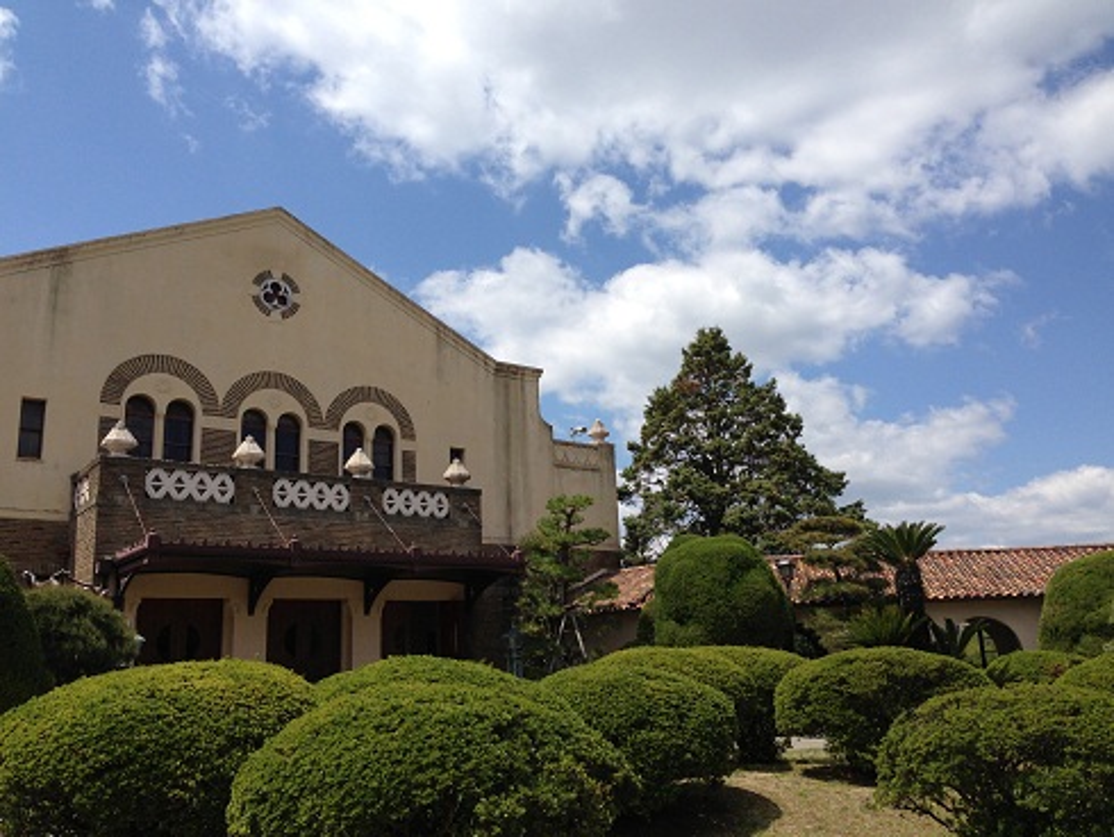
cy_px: 418
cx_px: 557
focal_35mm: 33
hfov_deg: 55.3
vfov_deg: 43.0
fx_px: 1063
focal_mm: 4.13
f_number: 2.4
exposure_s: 1/2169
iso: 50
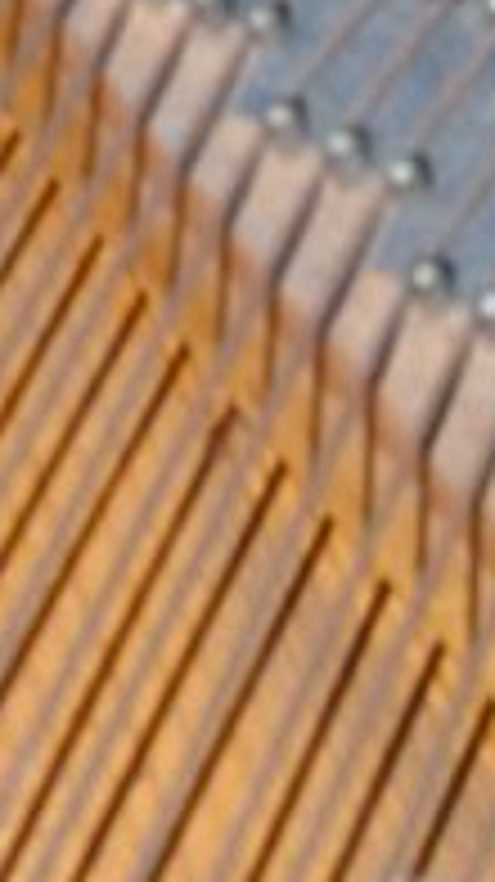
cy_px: 234
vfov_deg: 21.2
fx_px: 2337
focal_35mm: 100
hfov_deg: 11.7
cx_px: -169
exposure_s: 1/120
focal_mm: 5.43
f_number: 1.89
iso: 264
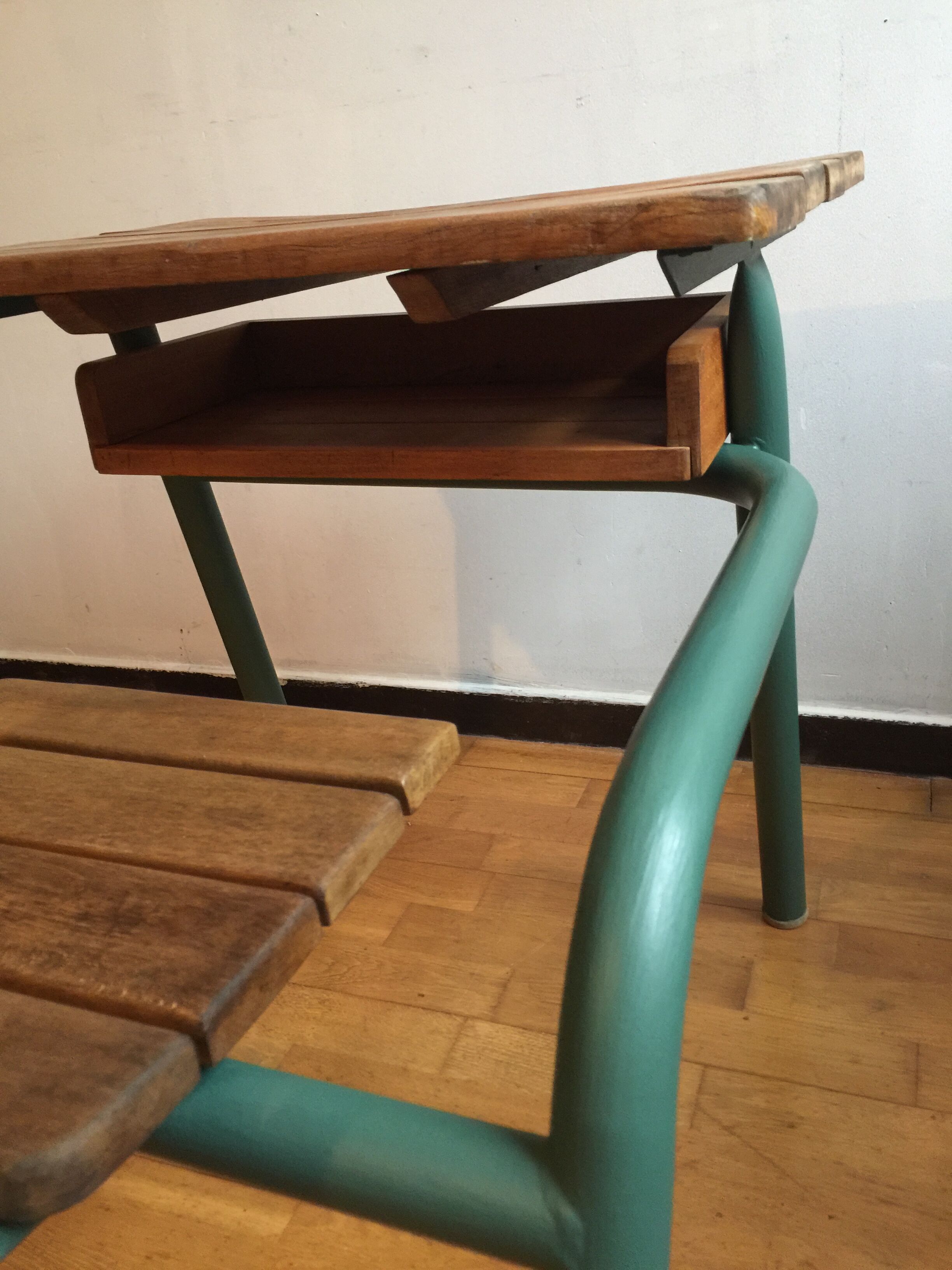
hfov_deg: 48.2
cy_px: 635
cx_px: 476
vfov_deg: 61.7
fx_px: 1063
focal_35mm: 29
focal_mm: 4.15
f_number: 2.2
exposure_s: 1/10
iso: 100
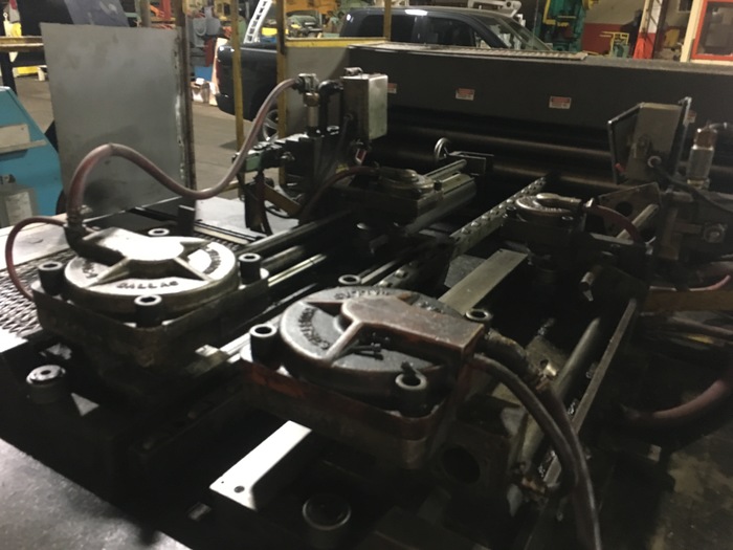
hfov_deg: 61.7
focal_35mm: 29
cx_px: 366
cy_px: 275
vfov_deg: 48.2
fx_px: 614
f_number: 2.2
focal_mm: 4.15
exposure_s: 1/15
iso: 400
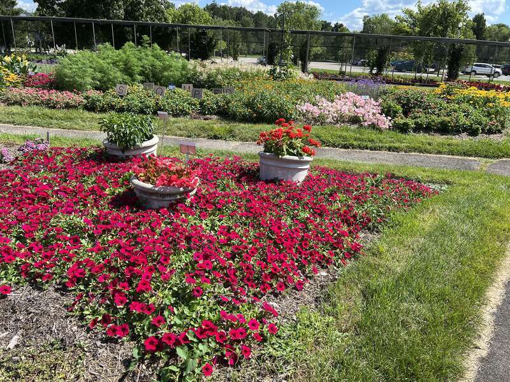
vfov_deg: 53.1
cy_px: 191
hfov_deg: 67.3
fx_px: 383
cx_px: 255
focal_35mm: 26
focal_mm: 5.7
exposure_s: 1/2045
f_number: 1.5
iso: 50
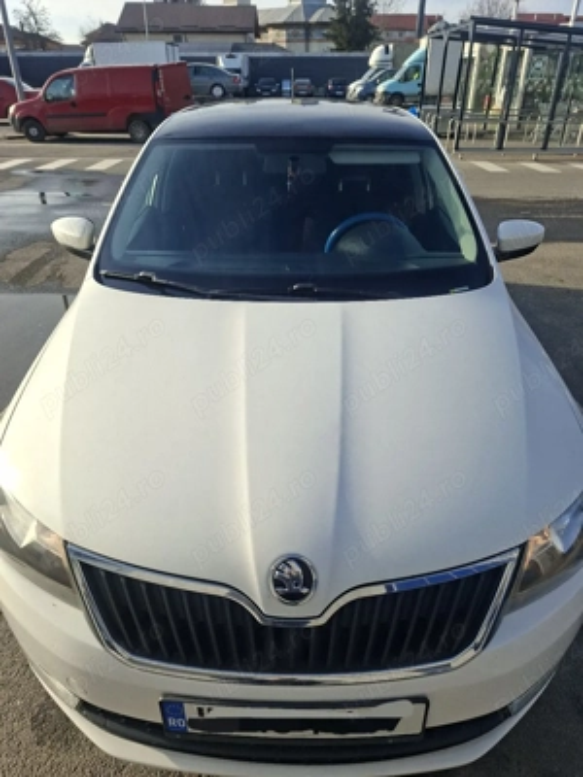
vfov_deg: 73.9
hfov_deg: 58.9
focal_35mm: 23
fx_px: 516
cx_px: 292
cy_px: 388
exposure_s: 1/909
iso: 50
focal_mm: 5.54
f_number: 1.8
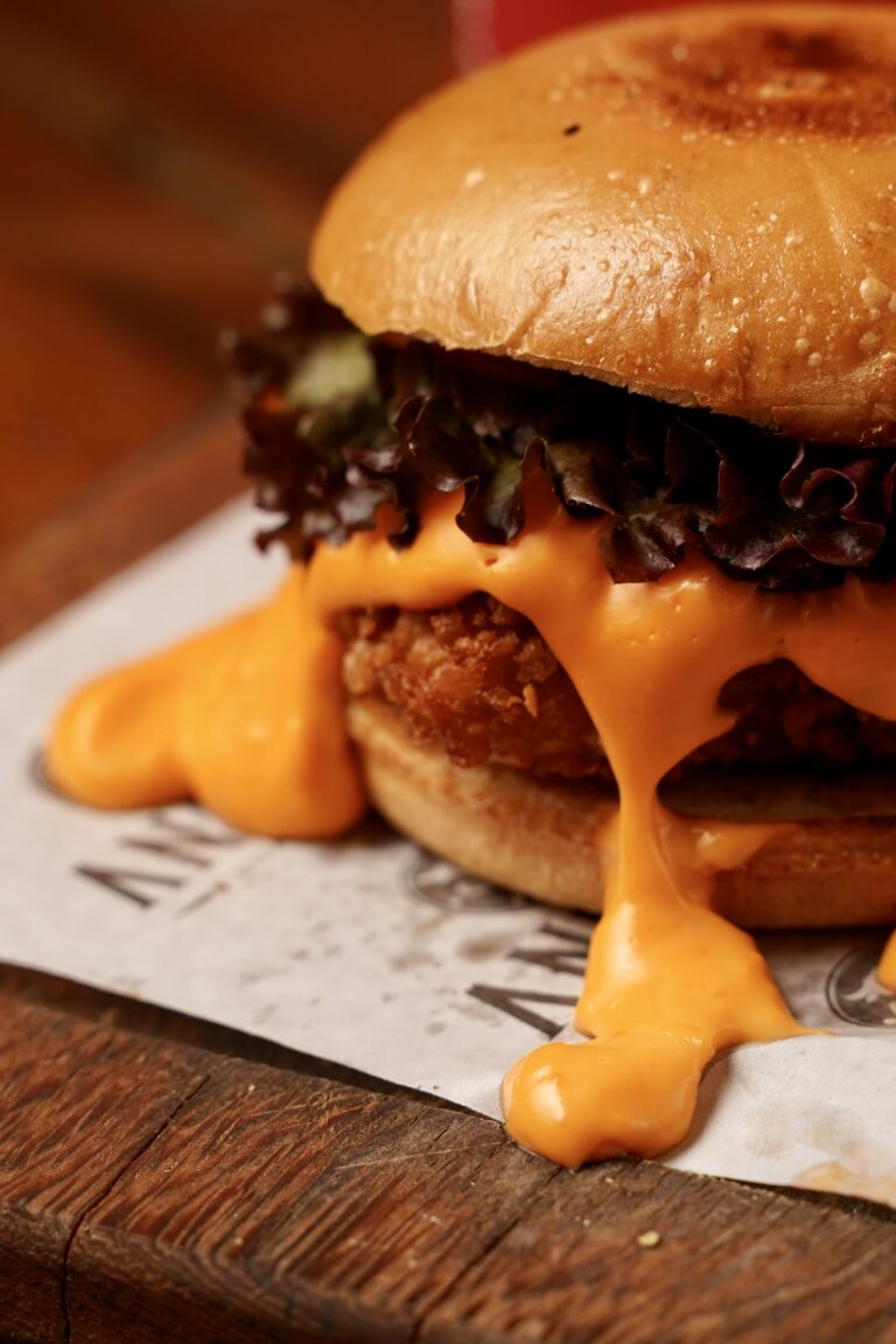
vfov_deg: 18.3
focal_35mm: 112
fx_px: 4181
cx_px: 448
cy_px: 672
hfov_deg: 12.2
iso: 400
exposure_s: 1/100
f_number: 5.6
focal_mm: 75
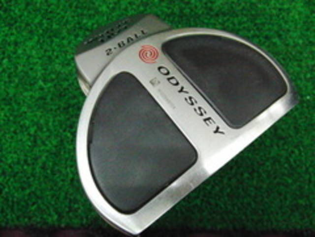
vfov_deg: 38.7
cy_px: 118
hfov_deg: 50.1
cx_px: 158
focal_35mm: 37
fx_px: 337
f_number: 3.6
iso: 3200
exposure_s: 1/400
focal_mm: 6.42
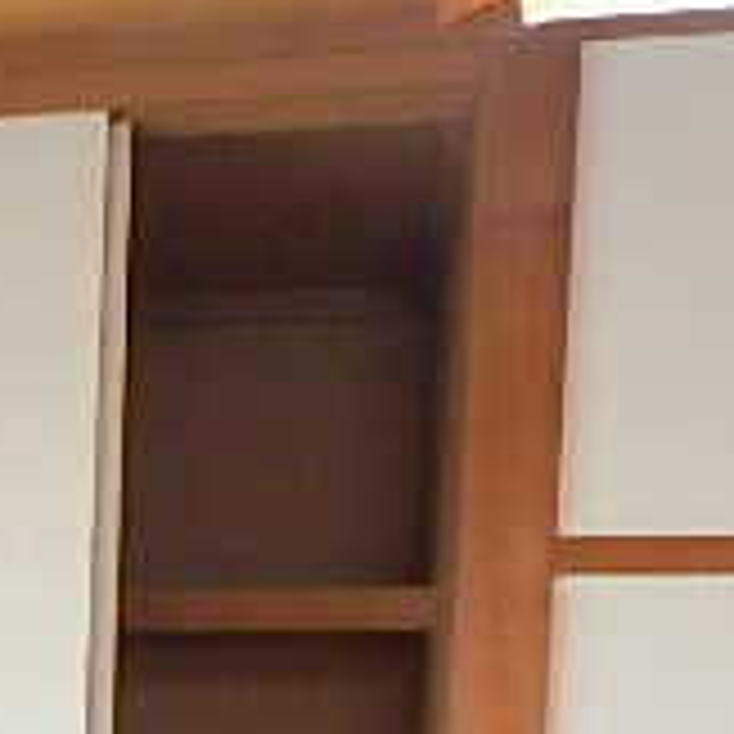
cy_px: 1067
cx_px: -176
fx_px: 1751
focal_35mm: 73
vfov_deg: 20.6
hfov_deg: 21.7
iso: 200
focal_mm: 3.7
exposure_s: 1/60
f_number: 3.5
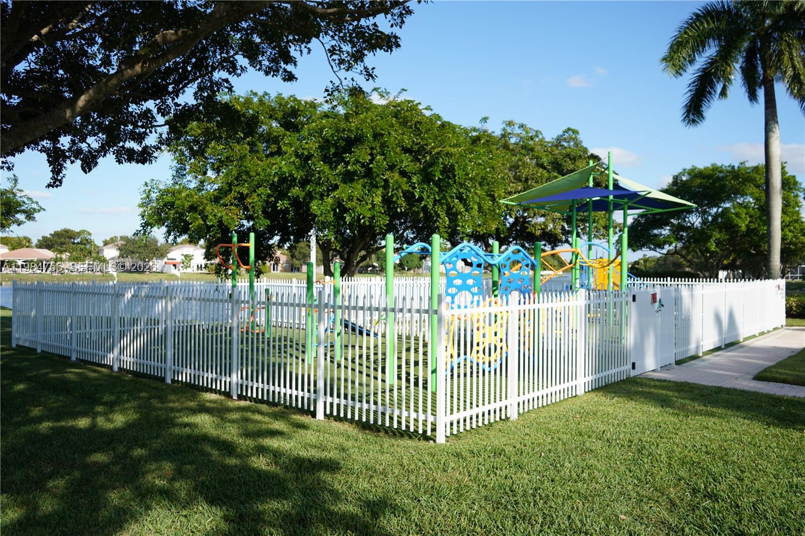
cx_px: 402
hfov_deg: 65.5
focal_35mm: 28
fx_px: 626
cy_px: 268
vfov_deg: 46.4
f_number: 5.6
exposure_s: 1/400
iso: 100
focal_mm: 28
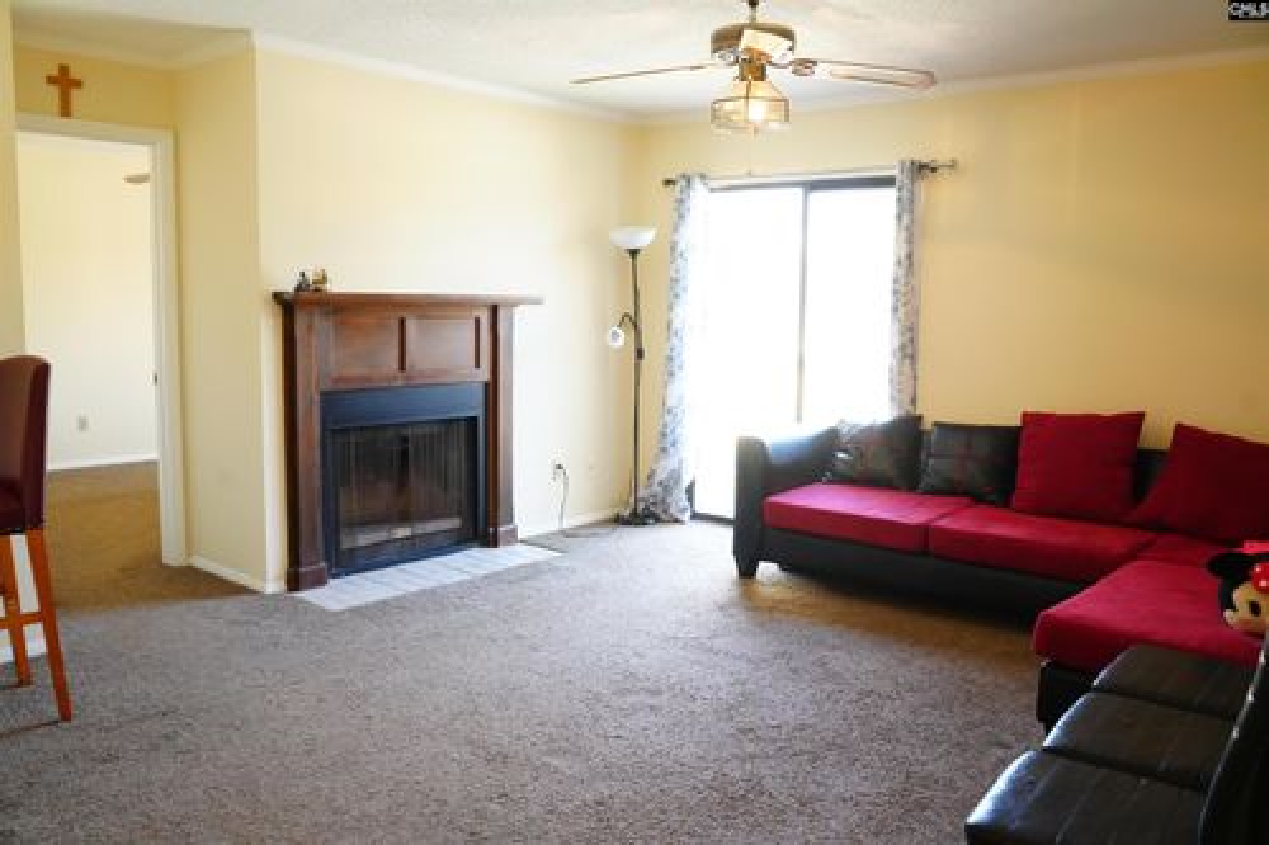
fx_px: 1057
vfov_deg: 43.6
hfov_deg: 61.9
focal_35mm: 30
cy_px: 422
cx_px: 634
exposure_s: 1/200
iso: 6400
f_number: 5.6
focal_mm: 30
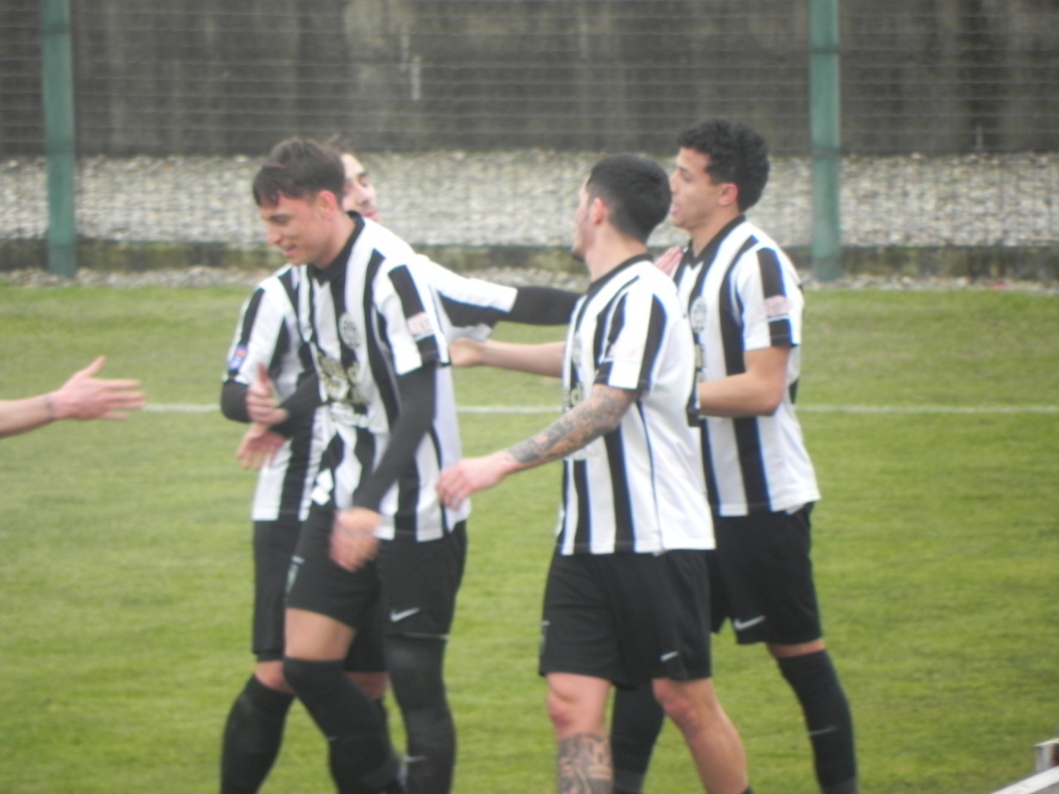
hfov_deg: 2.9
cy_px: 397
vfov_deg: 2.2
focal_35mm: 678
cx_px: 530
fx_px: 20742
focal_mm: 120
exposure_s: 1/60
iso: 168
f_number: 5
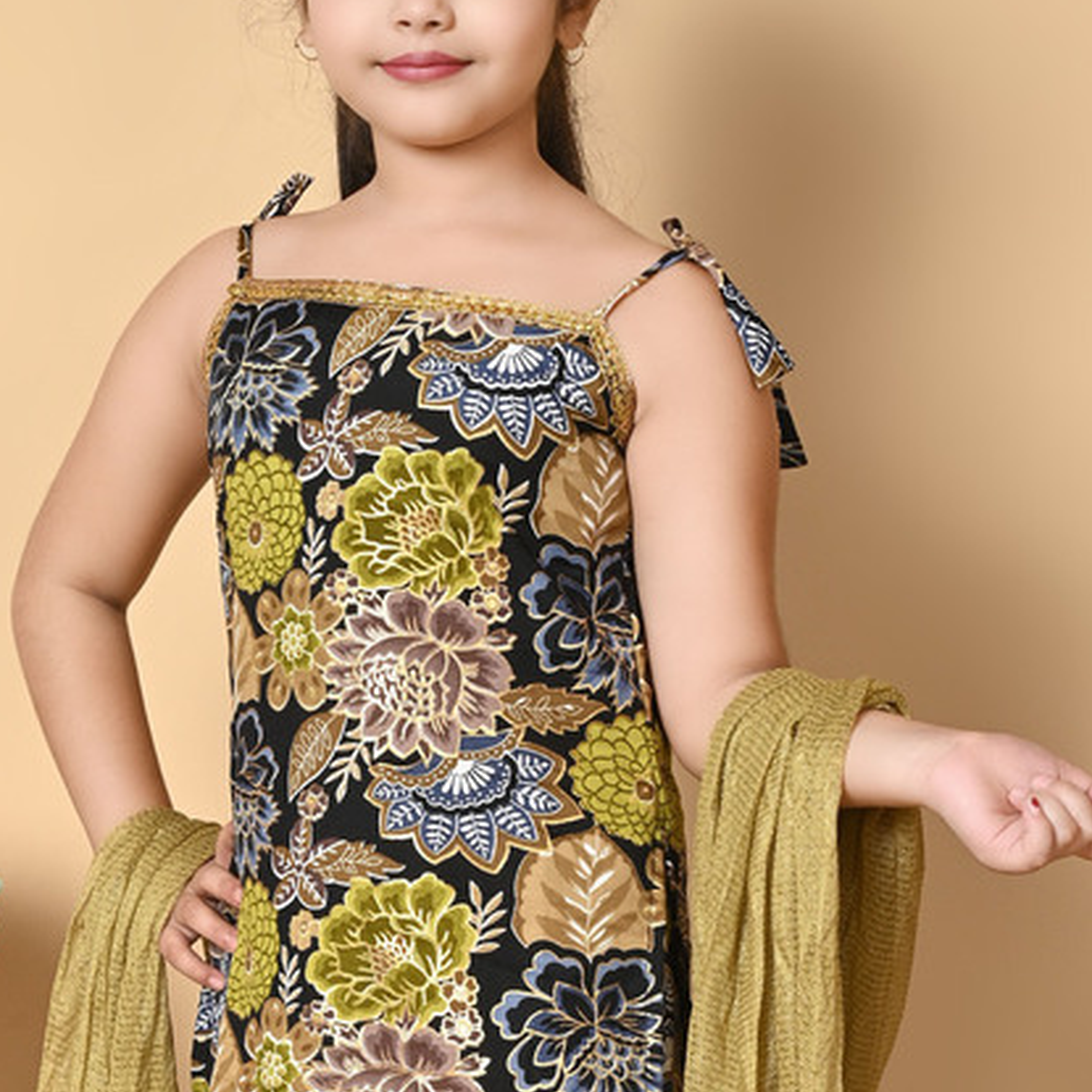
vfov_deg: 13.2
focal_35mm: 131
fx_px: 4675
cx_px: 529
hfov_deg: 13.3
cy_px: 984
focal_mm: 64
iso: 320
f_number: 13
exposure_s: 1/160
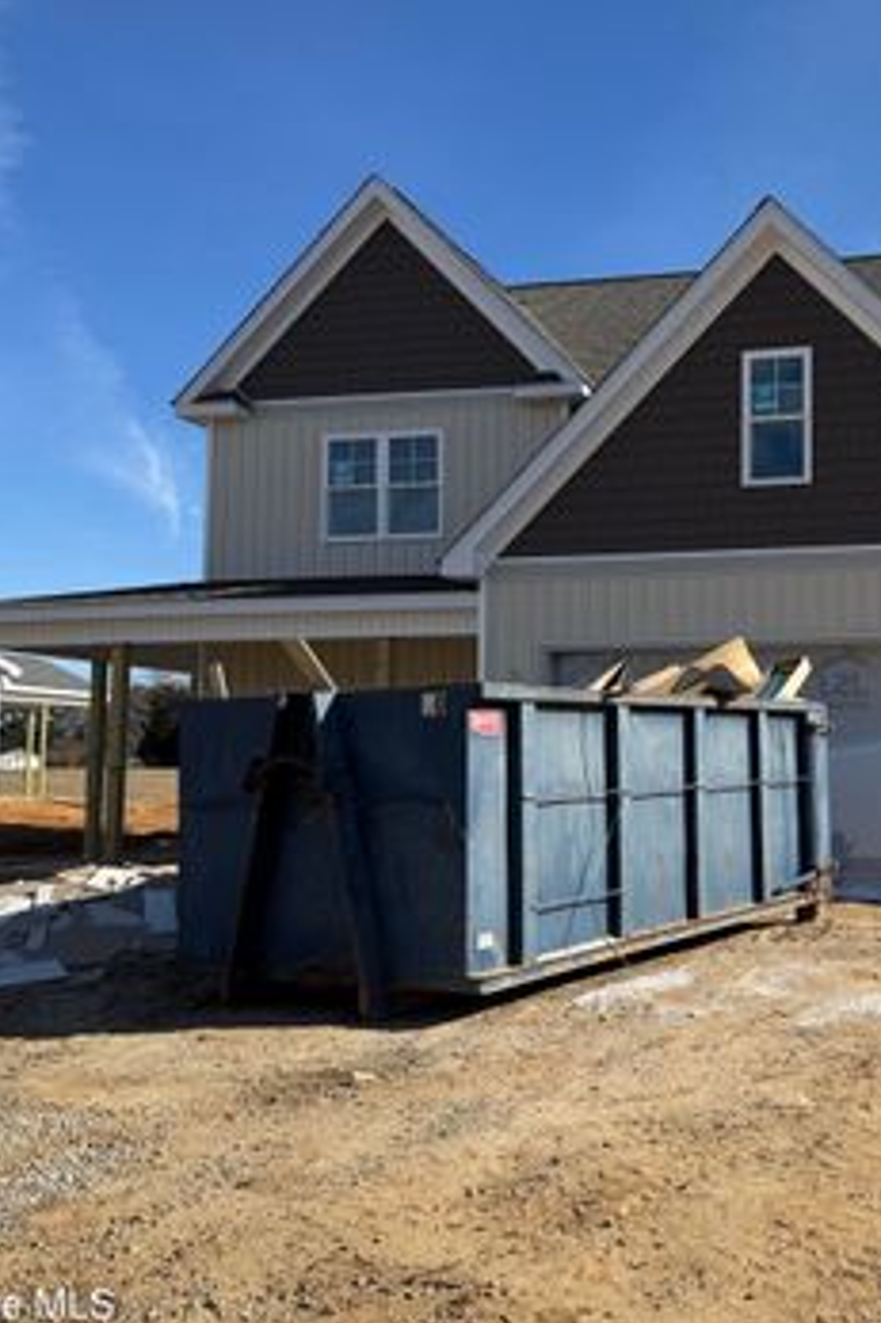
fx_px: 1323
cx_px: 763
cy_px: 654
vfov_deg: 53.2
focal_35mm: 36
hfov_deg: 35.1
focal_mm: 6.76
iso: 80
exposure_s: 1/4167
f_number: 1.78
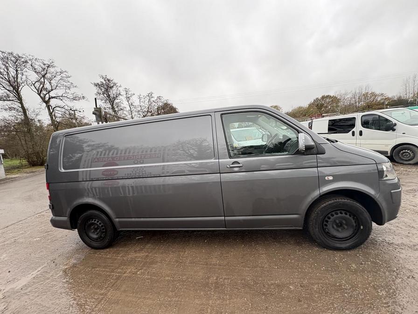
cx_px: 209
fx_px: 169
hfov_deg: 102.1
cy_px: 157
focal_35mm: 14
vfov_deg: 85.7
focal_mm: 2.22
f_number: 2.2
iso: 50
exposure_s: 1/235
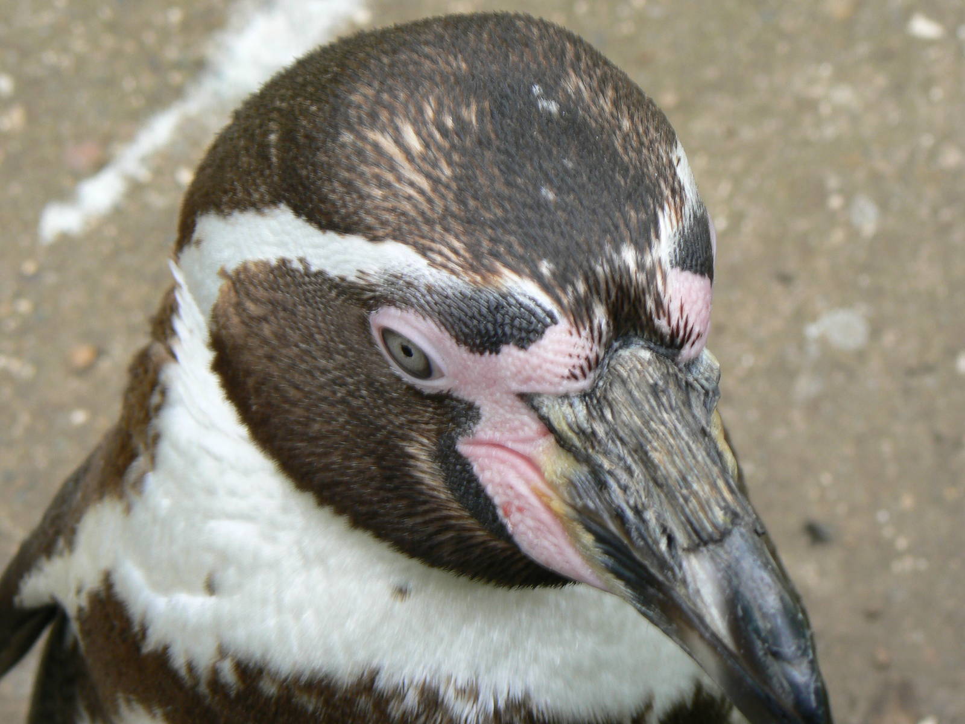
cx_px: 482
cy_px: 362
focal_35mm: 144
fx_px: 4014
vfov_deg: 10.3
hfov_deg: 13.7
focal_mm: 24.1
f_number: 5.6
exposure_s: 1/100
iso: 80
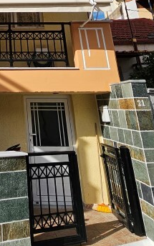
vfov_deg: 39.3
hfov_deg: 27.9
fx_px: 275
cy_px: -26
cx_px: -24
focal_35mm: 41
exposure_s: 1/2897
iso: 50
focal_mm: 2.2
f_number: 2.2
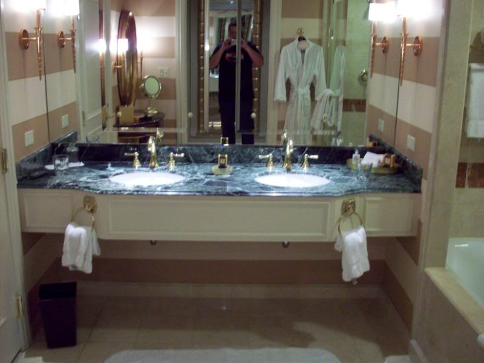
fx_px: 517
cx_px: 242
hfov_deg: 50.1
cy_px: 182
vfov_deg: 38.7
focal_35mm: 37
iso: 160
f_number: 2.8
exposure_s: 1/10.2
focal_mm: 6.2
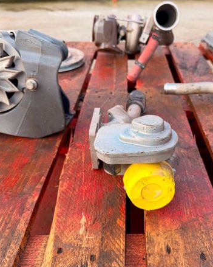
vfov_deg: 55.7
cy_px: 132
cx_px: 136
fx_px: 252
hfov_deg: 45.3
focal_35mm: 32
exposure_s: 1/137
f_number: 1.78
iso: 50
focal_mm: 6.76
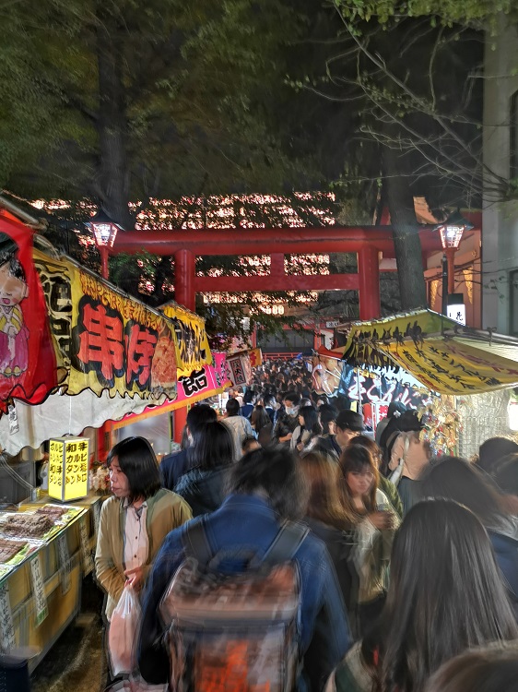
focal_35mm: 27
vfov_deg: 65.3
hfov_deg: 51.3
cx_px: 259
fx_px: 539
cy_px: 346
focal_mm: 5.58
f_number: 1.8
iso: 400
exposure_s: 4
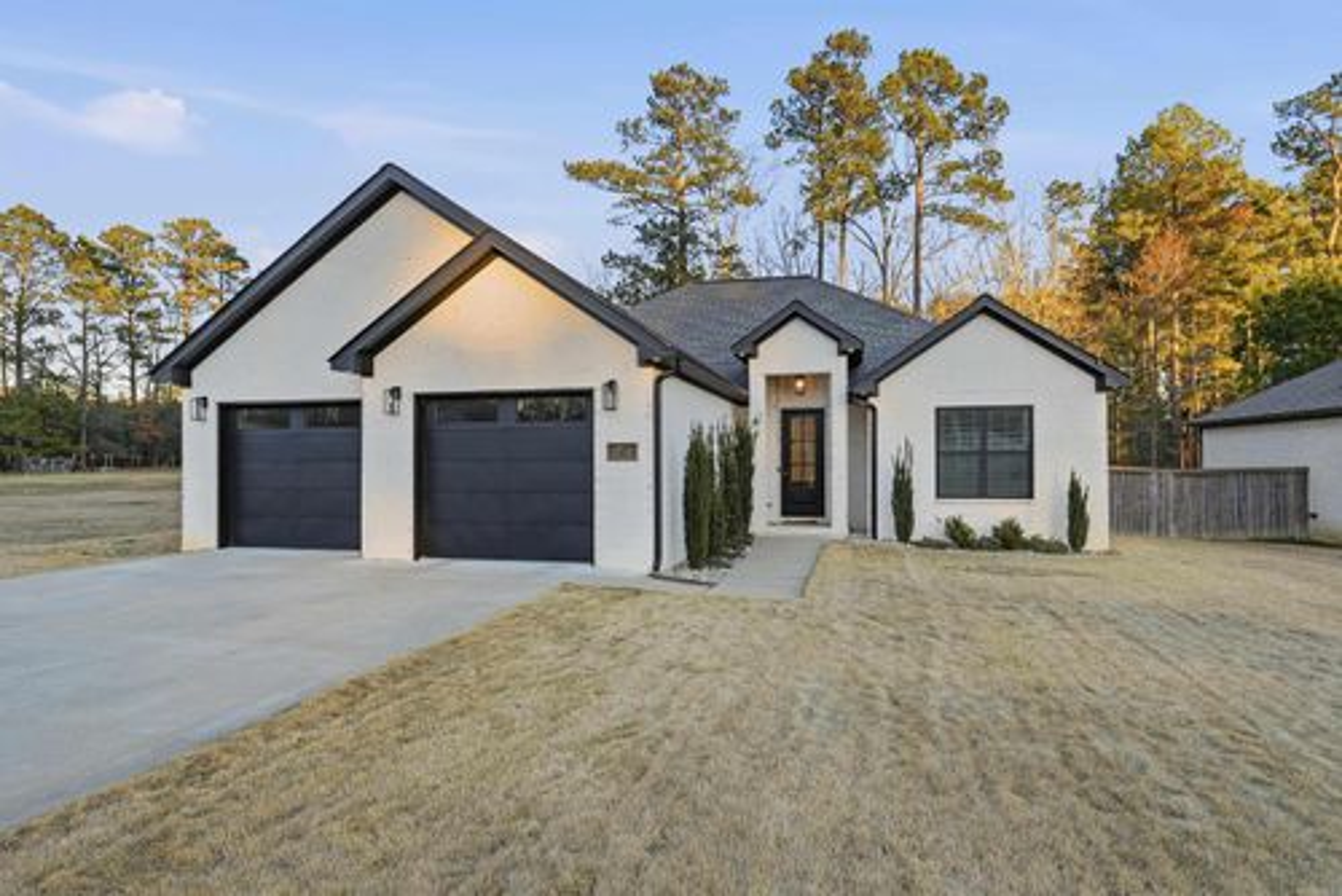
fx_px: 746
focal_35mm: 20
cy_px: 448
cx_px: 671
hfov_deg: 83.9
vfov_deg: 62.0
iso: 250
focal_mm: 20
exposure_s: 1/200
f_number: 9
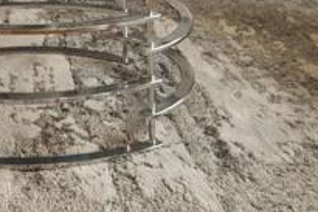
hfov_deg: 27.9
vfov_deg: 15.3
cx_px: 40
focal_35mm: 70
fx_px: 619
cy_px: -222
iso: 1600
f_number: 7.1
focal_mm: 14
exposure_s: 1/13
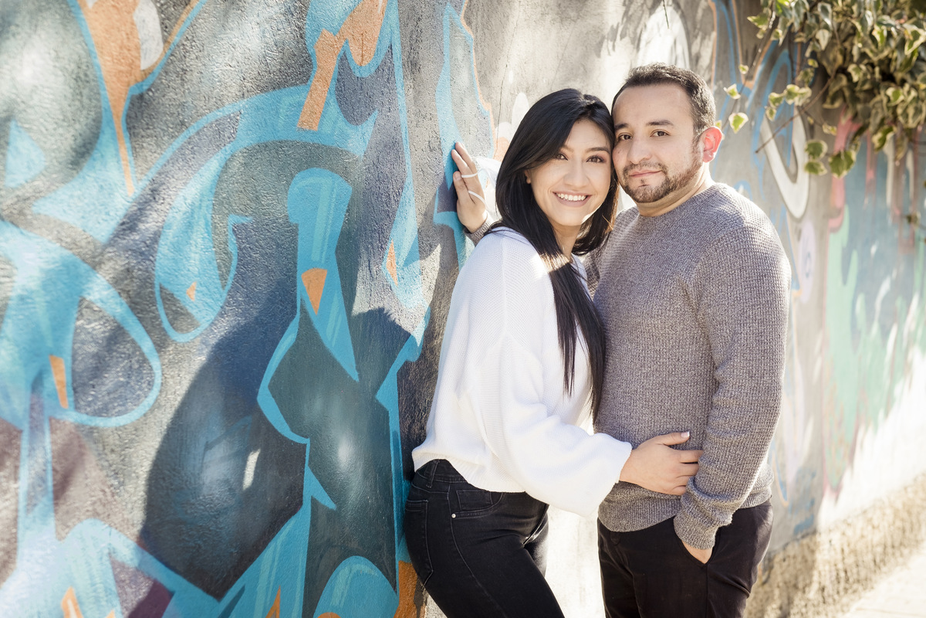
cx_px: 463
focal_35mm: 84
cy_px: 309
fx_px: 2160
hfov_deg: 24.2
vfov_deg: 16.3
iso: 320
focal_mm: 56
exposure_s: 1/250
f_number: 4
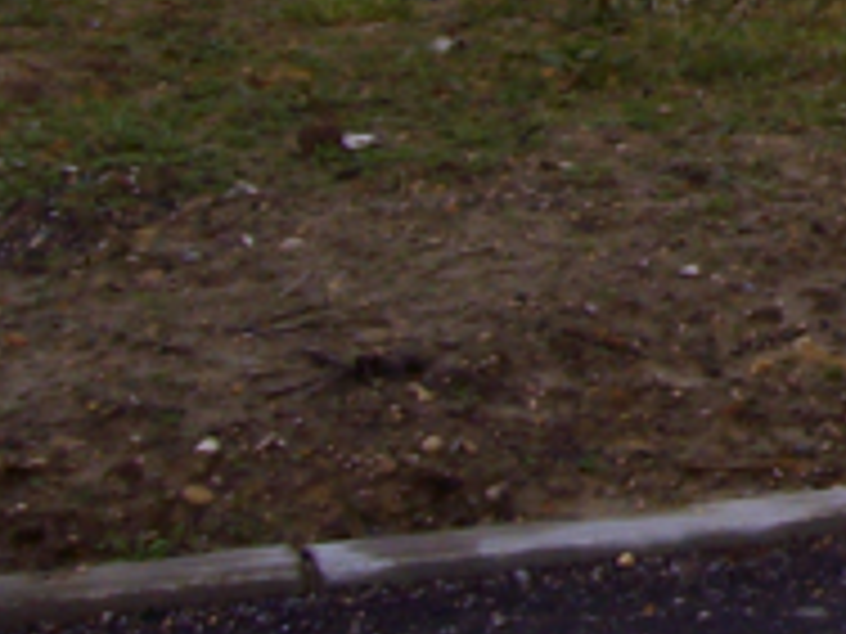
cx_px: 1886
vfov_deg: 8.0
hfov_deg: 10.3
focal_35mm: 172
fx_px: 4204
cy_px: -843
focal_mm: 6
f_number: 4.8
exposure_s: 1/160
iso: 80
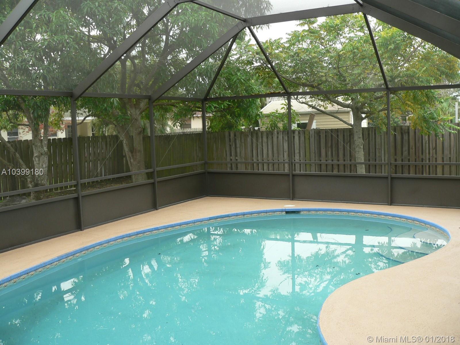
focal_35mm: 36
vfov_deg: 39.7
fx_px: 478
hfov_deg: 51.4
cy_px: 172
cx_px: 230
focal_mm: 6
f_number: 2.8
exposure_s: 1/100
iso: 80
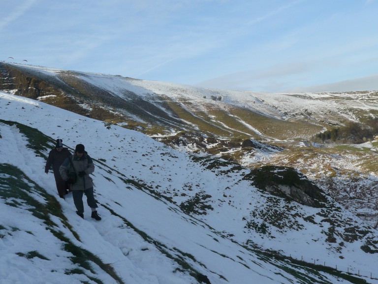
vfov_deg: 39.7
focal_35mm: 36
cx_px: 189
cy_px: 142
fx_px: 393
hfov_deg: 51.4
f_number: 5.6
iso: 100
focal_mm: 6
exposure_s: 1/320
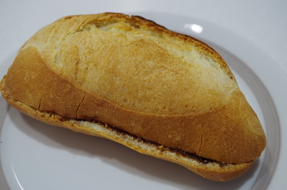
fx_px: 366
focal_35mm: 46
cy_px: 95
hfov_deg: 42.8
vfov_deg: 29.1
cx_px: 144
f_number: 5
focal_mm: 30.63
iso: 800
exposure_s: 1/80
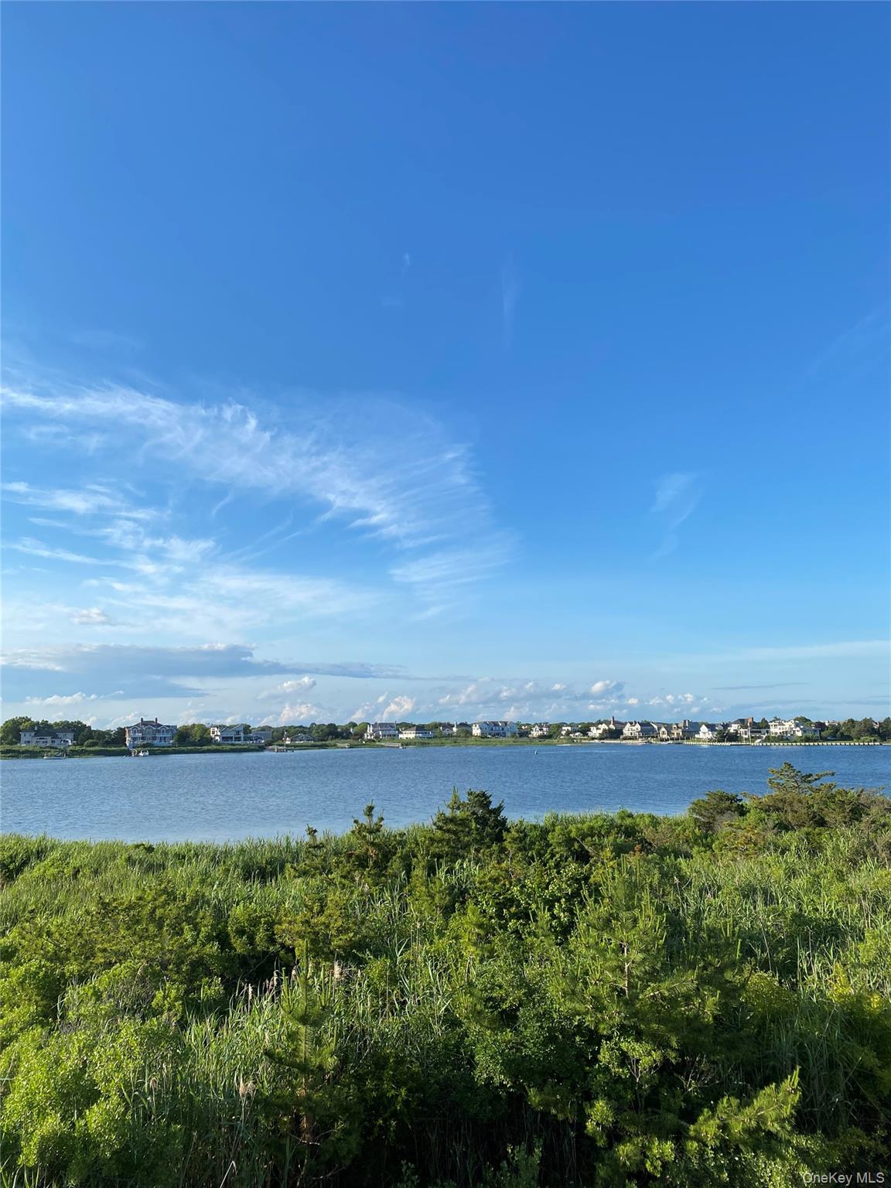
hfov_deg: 53.1
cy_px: 594
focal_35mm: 26
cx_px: 446
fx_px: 892
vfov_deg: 67.3
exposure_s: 1/2315
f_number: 1.8
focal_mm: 4.25
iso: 32
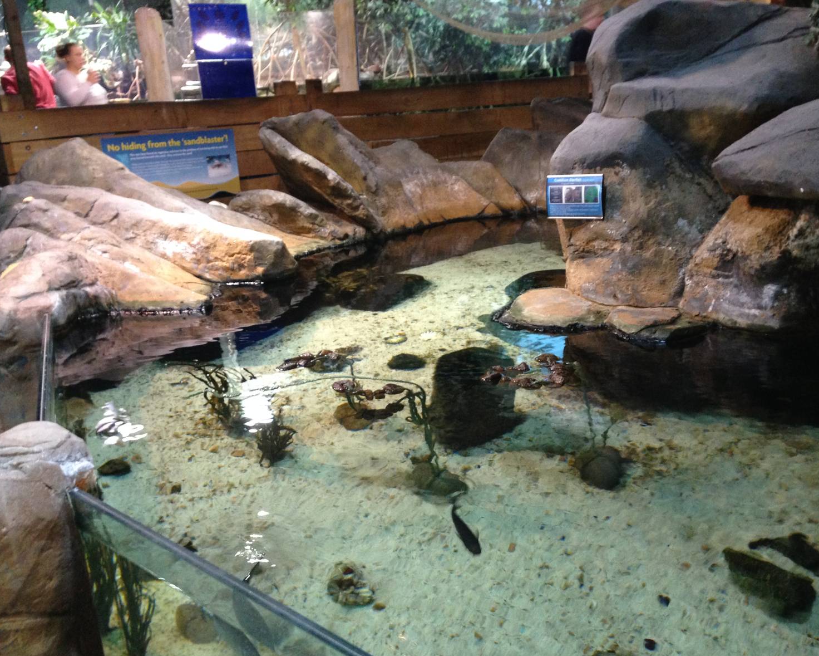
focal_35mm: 35
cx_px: 414
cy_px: 334
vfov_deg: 42.2
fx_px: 848
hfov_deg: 51.5
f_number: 2.4
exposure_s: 1/20
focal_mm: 4.12
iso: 320
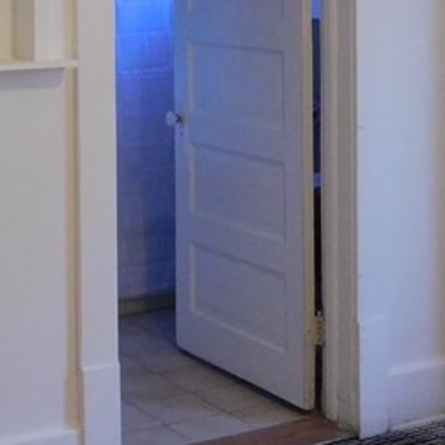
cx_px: 83
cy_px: 11
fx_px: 1309
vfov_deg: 18.8
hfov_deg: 19.1
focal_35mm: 90
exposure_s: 1/20
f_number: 3.4
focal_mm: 4.5
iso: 400
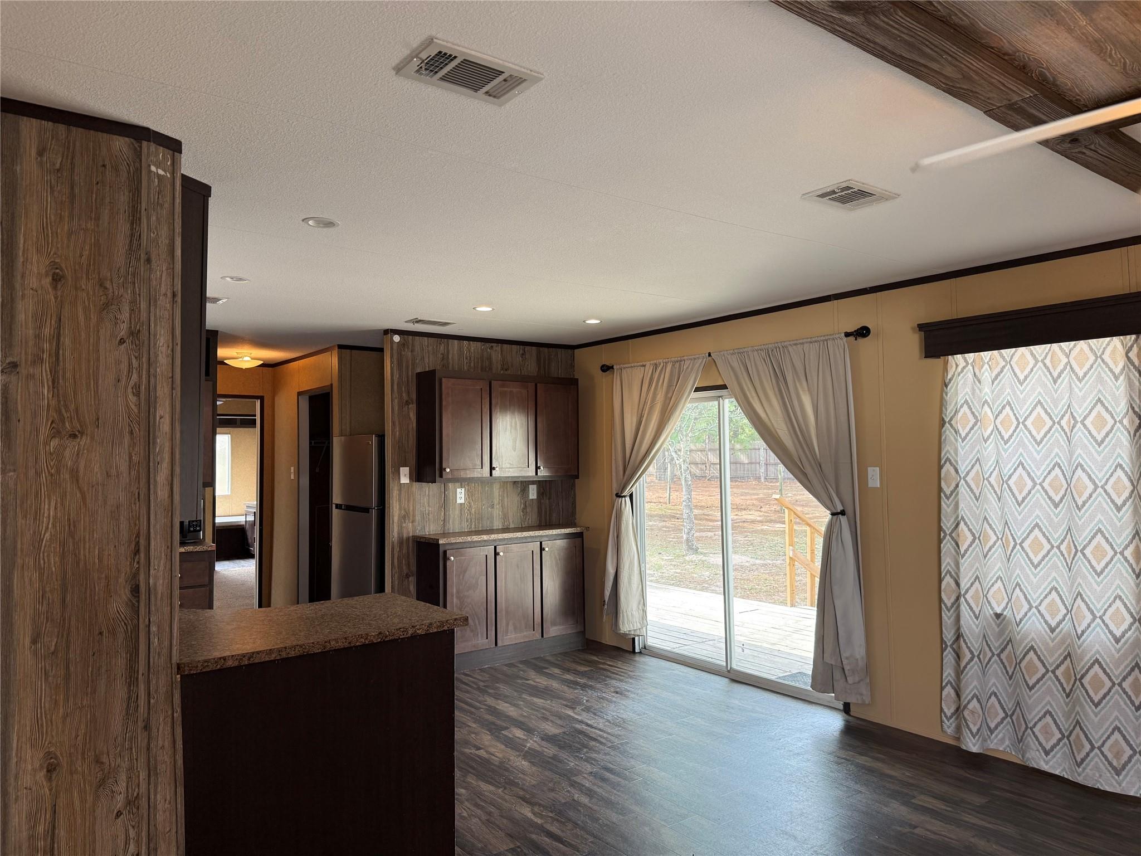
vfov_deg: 56.8
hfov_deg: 71.6
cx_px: 570
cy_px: 428
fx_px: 791
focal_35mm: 24
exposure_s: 1/138
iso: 100
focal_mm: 6.76
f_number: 1.78
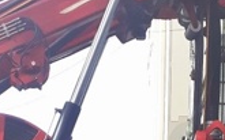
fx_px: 962
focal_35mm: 157
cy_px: 437
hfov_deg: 13.3
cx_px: 113
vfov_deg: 7.3
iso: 40
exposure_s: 1/294
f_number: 1.9
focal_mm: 3.6
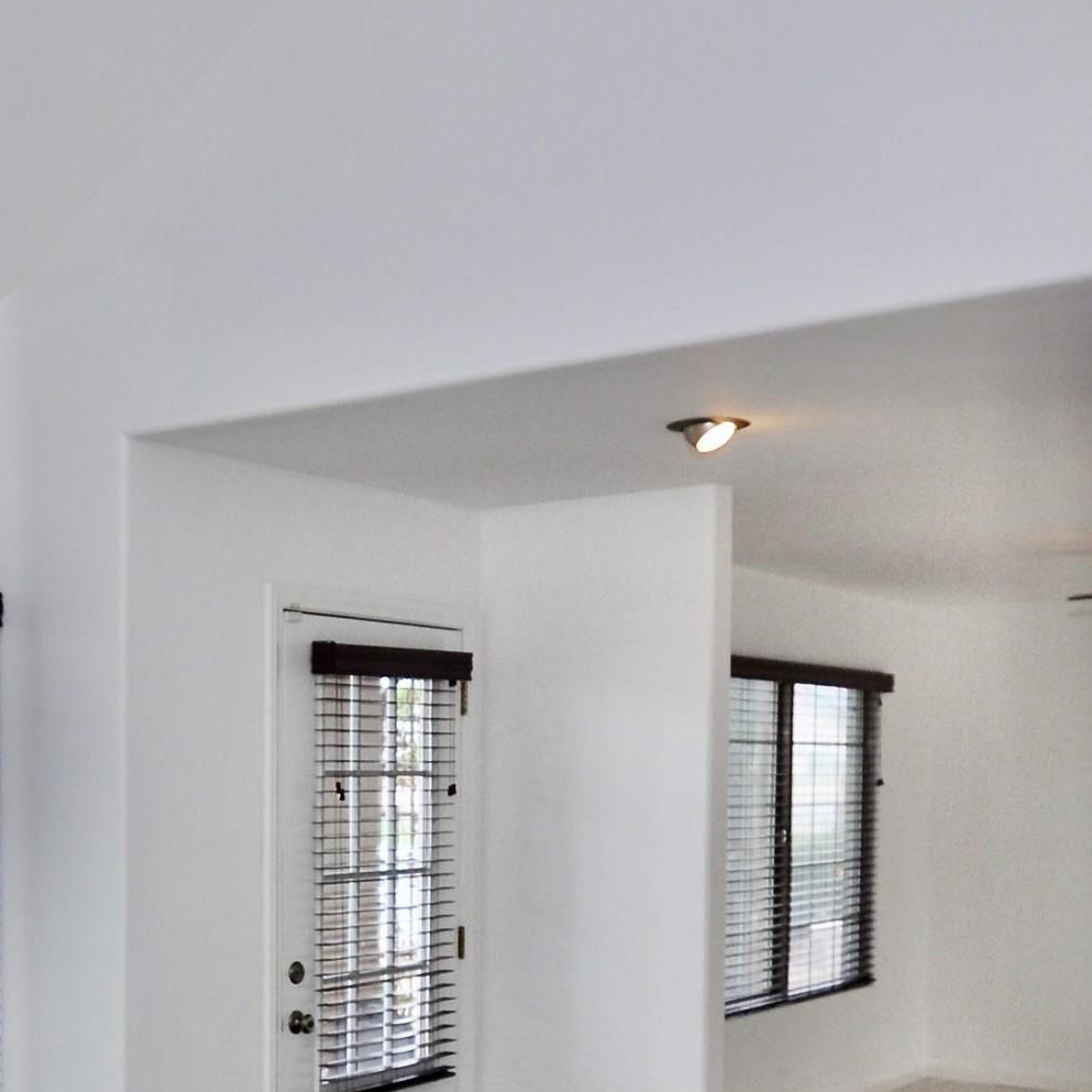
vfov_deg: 36.6
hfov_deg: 38.4
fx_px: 1546
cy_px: 975
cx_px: 345
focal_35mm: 43
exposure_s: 1/60
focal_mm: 11
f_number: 4
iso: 400
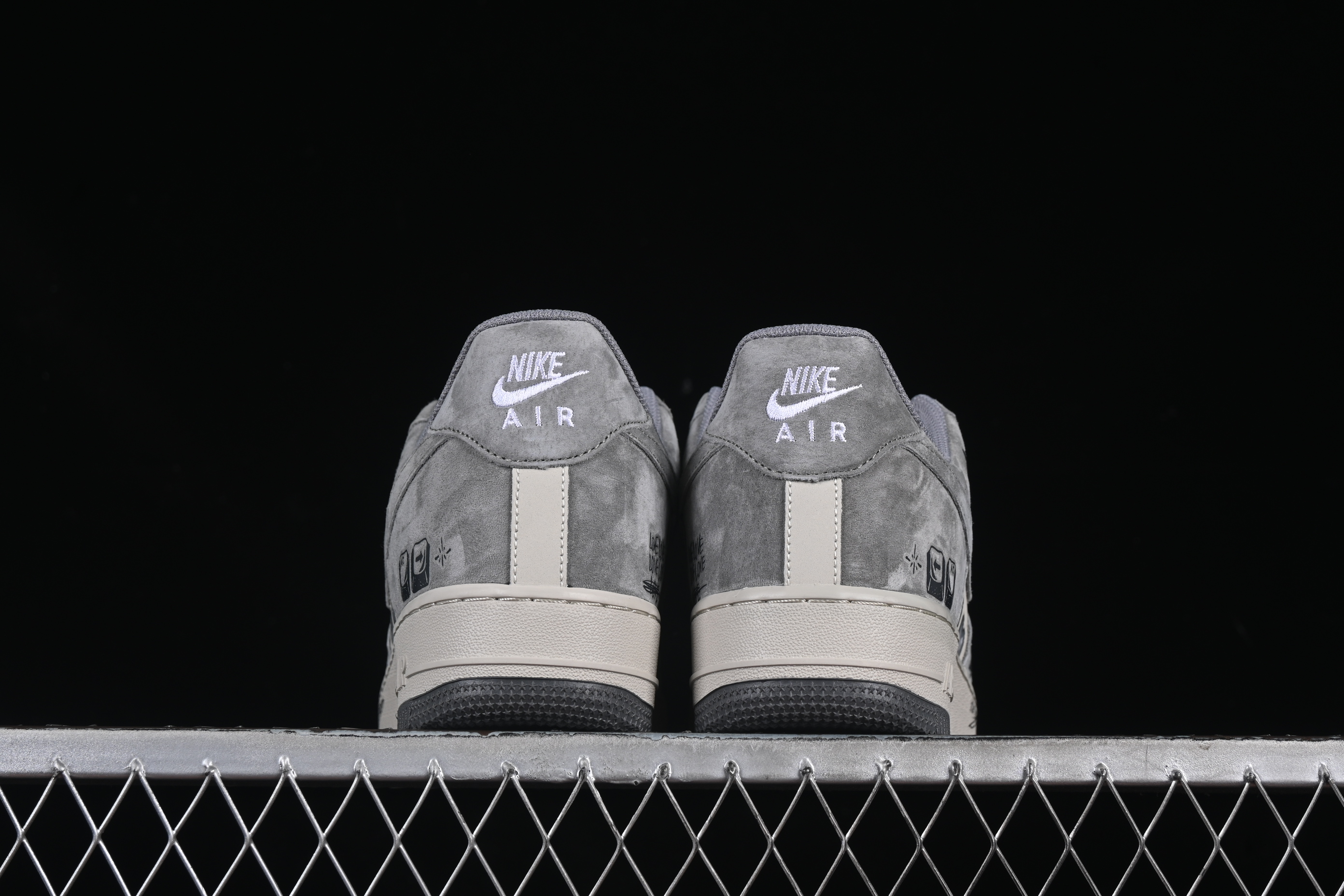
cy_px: 448
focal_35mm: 75
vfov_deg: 18.2
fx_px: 2800
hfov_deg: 27.0
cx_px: 672
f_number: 8
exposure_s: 1/60
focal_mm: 50
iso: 160
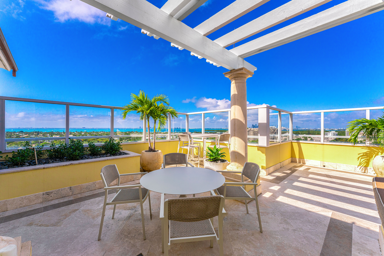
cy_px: 128
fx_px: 149
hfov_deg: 104.3
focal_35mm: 14
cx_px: 192
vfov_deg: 81.2
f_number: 10
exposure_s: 1/640
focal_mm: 14
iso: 400
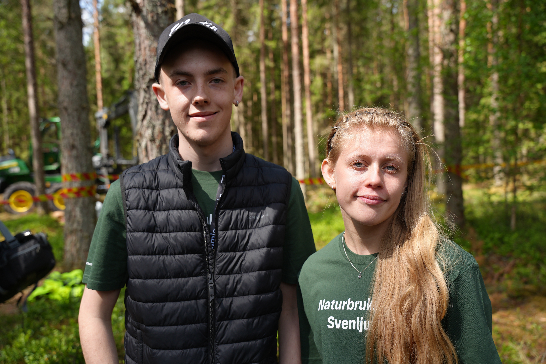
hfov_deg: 53.5
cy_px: 182
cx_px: 273
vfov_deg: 37.2
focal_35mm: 36
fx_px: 541
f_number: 4
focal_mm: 35.7
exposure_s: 1/200
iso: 100
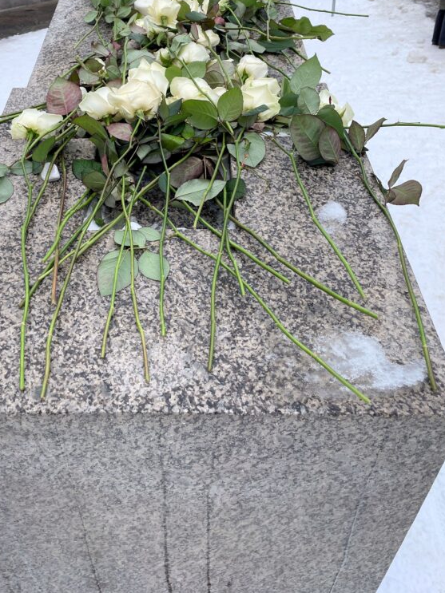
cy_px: 196
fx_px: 600
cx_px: 165
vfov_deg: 51.6
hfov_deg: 40.4
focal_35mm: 35
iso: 32
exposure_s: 1/1233
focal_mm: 4.2
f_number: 1.6
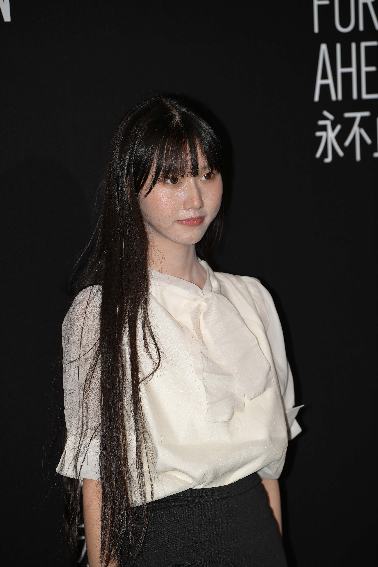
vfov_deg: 11.1
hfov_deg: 7.4
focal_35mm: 185
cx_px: 189
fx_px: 2914
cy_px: 284
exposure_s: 1/200
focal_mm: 185
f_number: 4
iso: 250
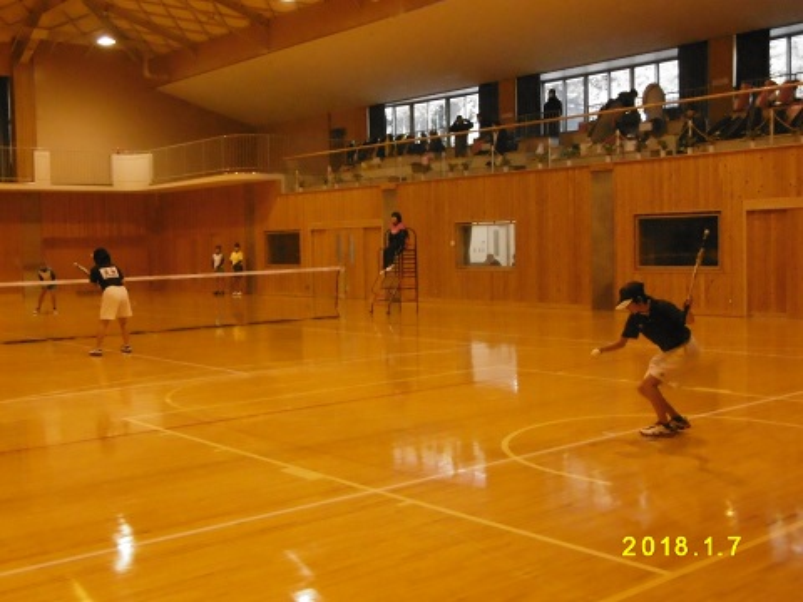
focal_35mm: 43
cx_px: 402
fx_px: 997
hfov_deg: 43.9
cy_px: 301
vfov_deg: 33.6
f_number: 3.8
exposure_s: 1/160
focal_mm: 7.7
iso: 1600
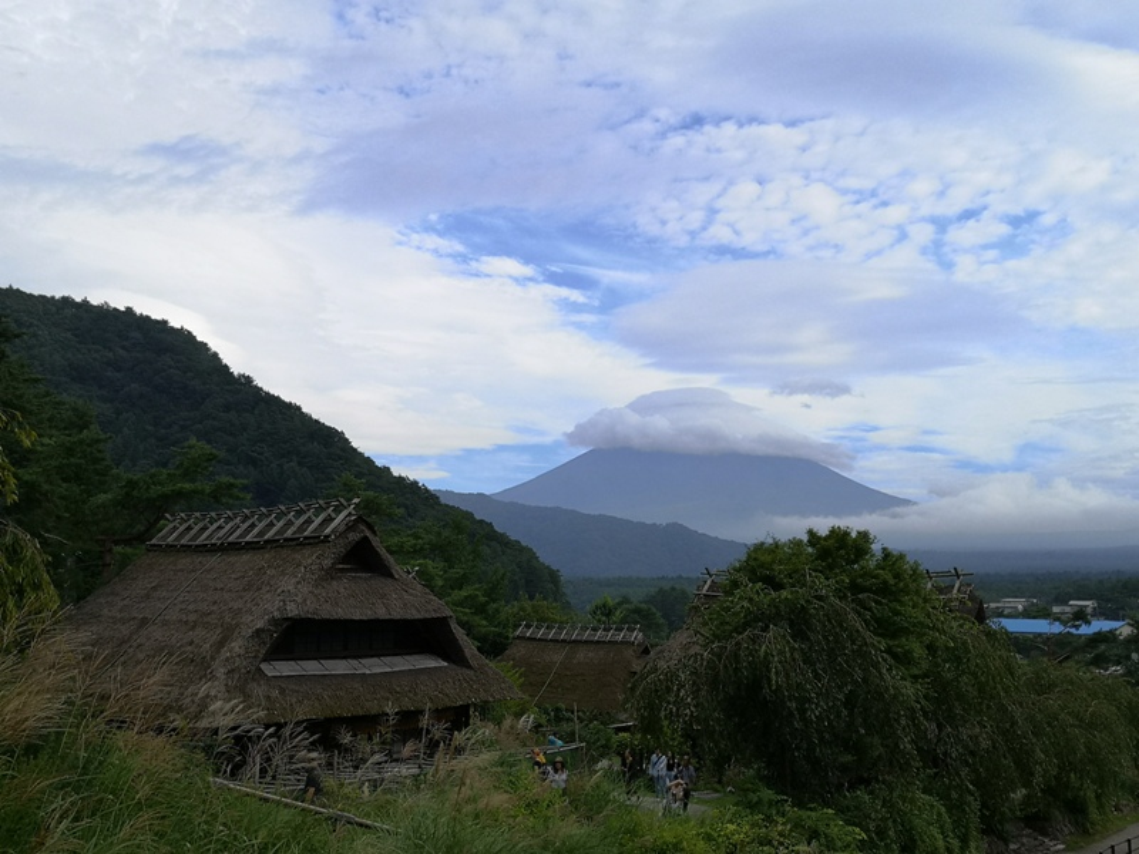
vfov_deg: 42.9
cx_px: 570
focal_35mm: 33
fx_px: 1086
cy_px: 427
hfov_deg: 55.4
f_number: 1.8
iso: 50
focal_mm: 3.95
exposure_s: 1/1880
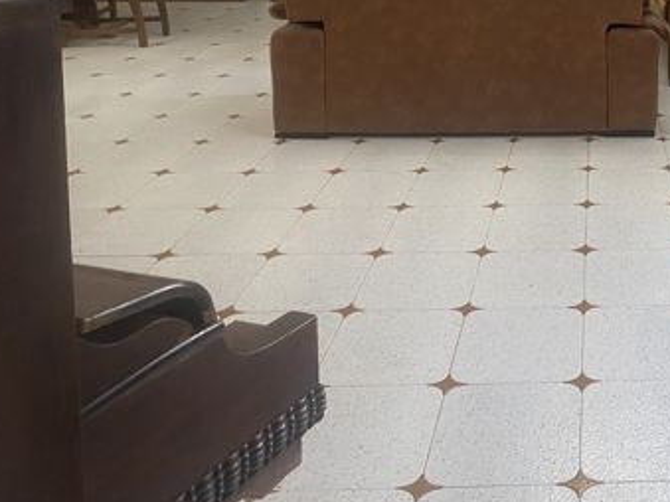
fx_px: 1045
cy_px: 0
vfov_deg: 25.7
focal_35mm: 54
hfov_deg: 32.7
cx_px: 667
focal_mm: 4.25
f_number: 1.8
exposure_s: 1/50
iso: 100
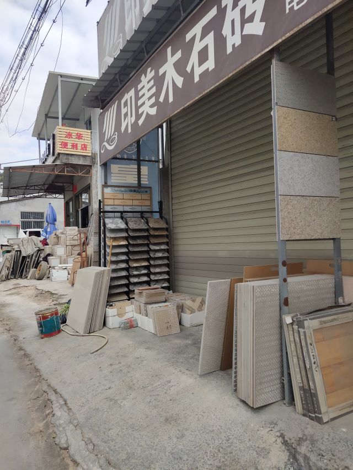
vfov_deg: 60.0
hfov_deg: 46.8
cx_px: 176
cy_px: 235
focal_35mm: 30
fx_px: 408
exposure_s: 1/1667
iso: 49
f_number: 1.8
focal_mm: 4.35
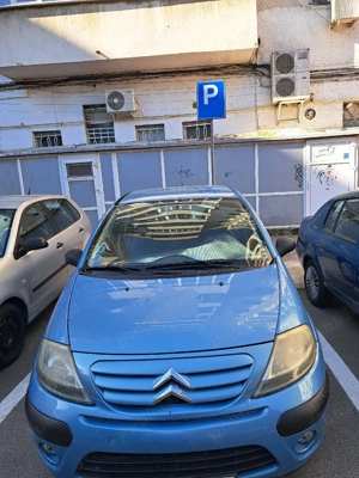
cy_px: 239
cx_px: 180
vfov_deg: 71.6
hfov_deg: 56.8
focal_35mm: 24
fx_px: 332
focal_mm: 5.23
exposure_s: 1/400
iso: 50
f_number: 1.8
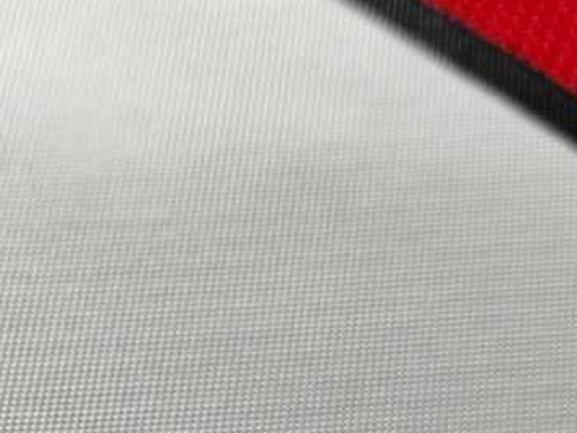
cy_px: 535
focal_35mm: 66
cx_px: -5
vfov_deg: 20.6
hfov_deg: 27.6
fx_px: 1100
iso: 80
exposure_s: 1/120
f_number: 1.8
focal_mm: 5.54
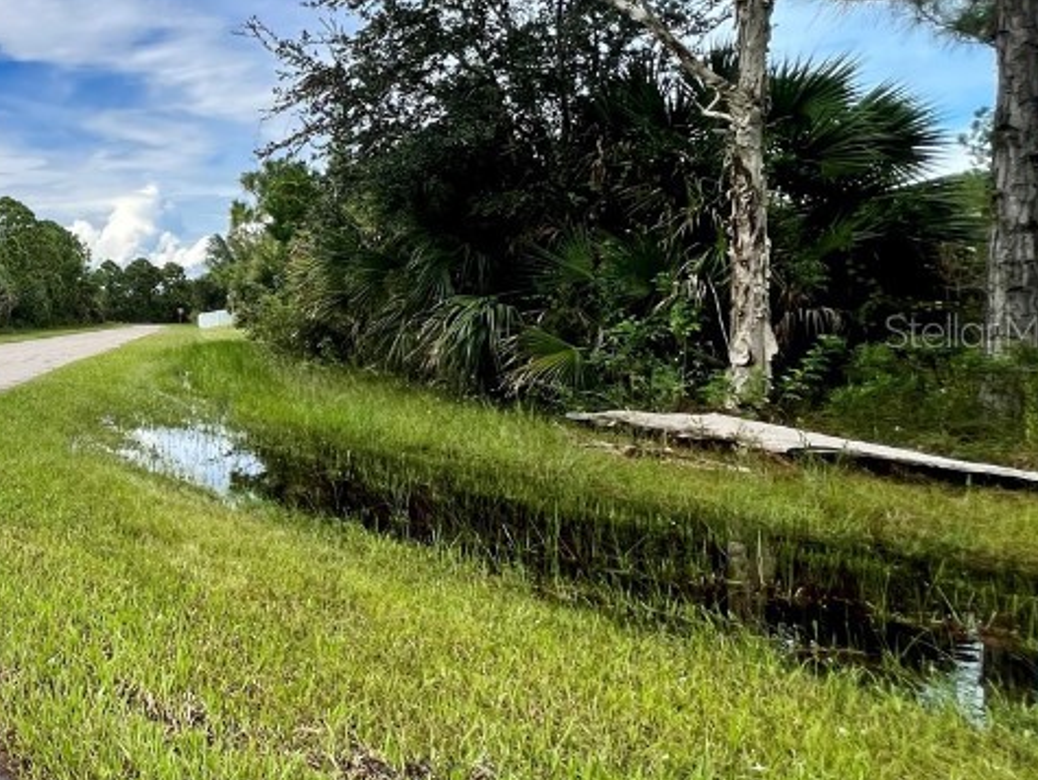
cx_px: -28
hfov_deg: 49.8
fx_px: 840
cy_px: 330
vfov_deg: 49.6
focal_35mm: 28
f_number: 1.8
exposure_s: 1/1531
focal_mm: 1.57
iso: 32
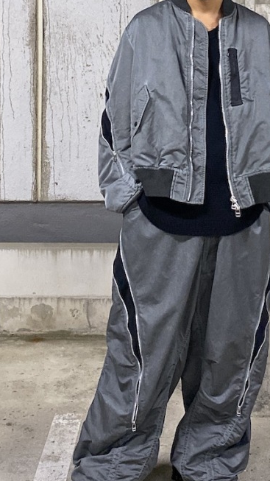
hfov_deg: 31.6
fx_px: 471
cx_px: 186
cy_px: 289
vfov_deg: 53.6
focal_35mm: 37
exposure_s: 1/33
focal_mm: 4.25
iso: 500
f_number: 1.8
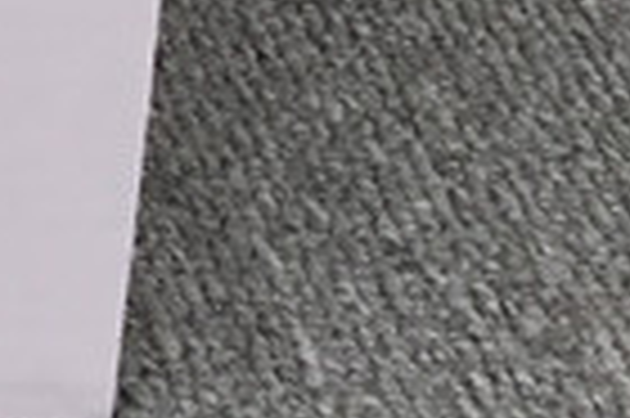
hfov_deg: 8.9
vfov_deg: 6.0
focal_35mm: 207
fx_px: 3618
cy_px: -906
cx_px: -918
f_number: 2.4
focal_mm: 3.3
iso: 25
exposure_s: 1/171
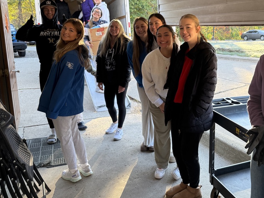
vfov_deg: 41.5
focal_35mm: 34
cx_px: 180
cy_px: 76
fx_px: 259
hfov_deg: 52.7
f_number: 1.78
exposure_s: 1/243
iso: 200
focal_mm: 6.76
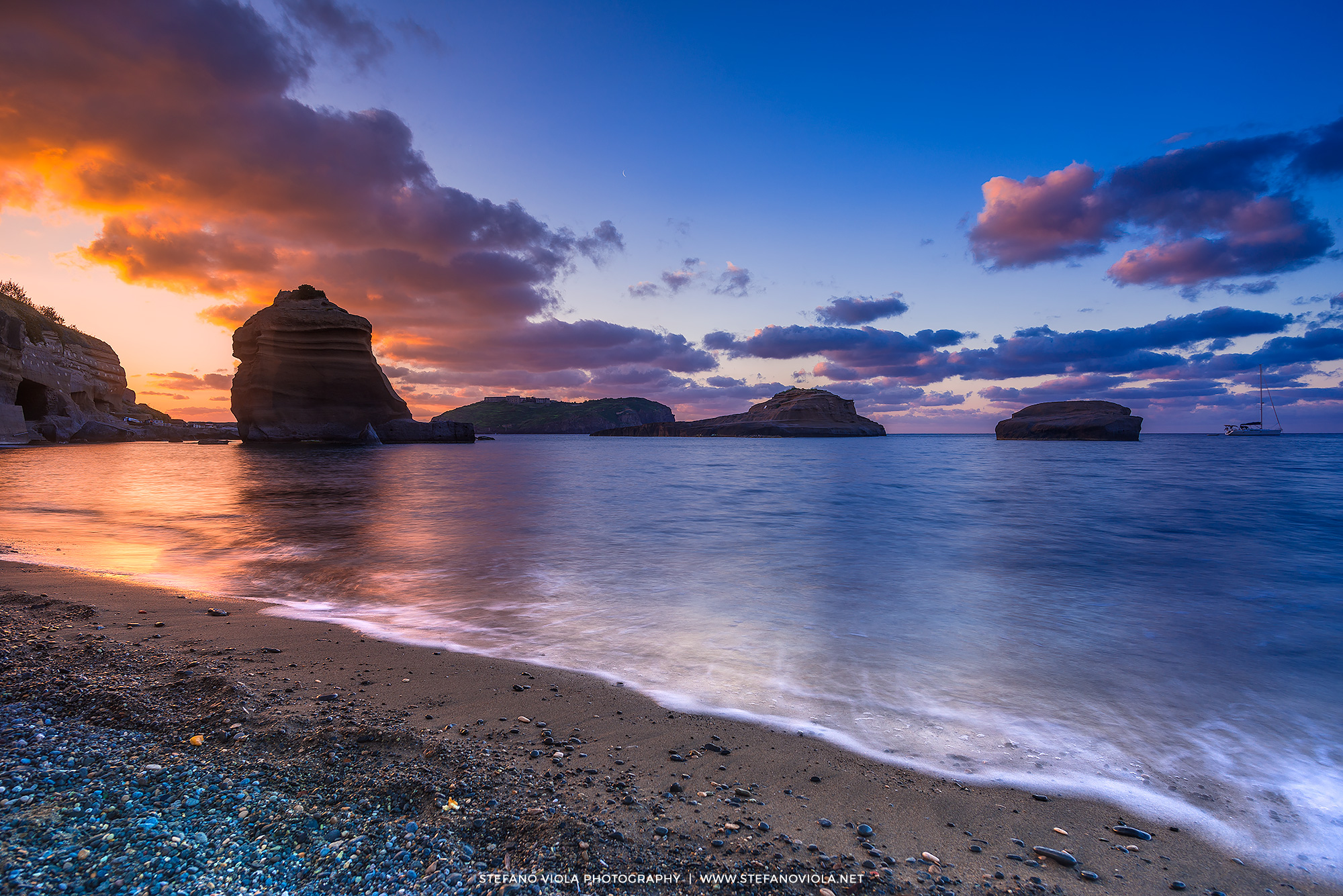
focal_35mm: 20
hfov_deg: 84.0
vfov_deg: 62.0
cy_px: 448
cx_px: 672
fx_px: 746
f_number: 9
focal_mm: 20
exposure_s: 1.3
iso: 31
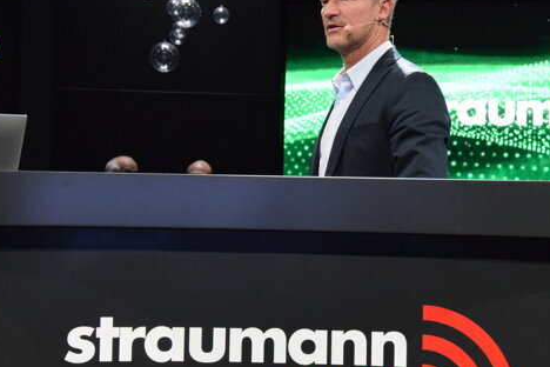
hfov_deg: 18.4
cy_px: 139
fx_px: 1696
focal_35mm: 111
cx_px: 342
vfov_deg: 12.3
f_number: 6.3
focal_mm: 40
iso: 4000
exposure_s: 1/250
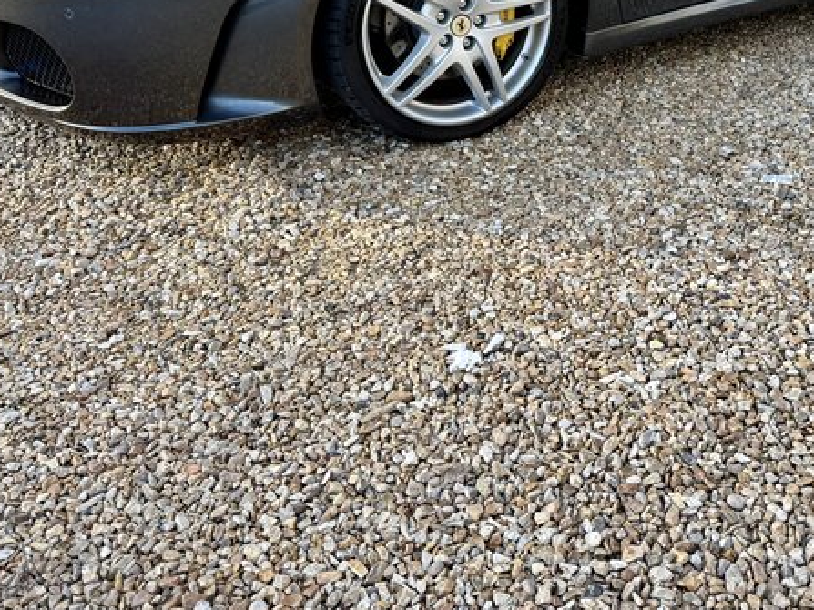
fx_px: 1011
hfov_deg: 42.8
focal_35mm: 43
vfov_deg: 32.1
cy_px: 69
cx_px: 588
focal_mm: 6.76
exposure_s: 1/219
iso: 64
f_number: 1.78
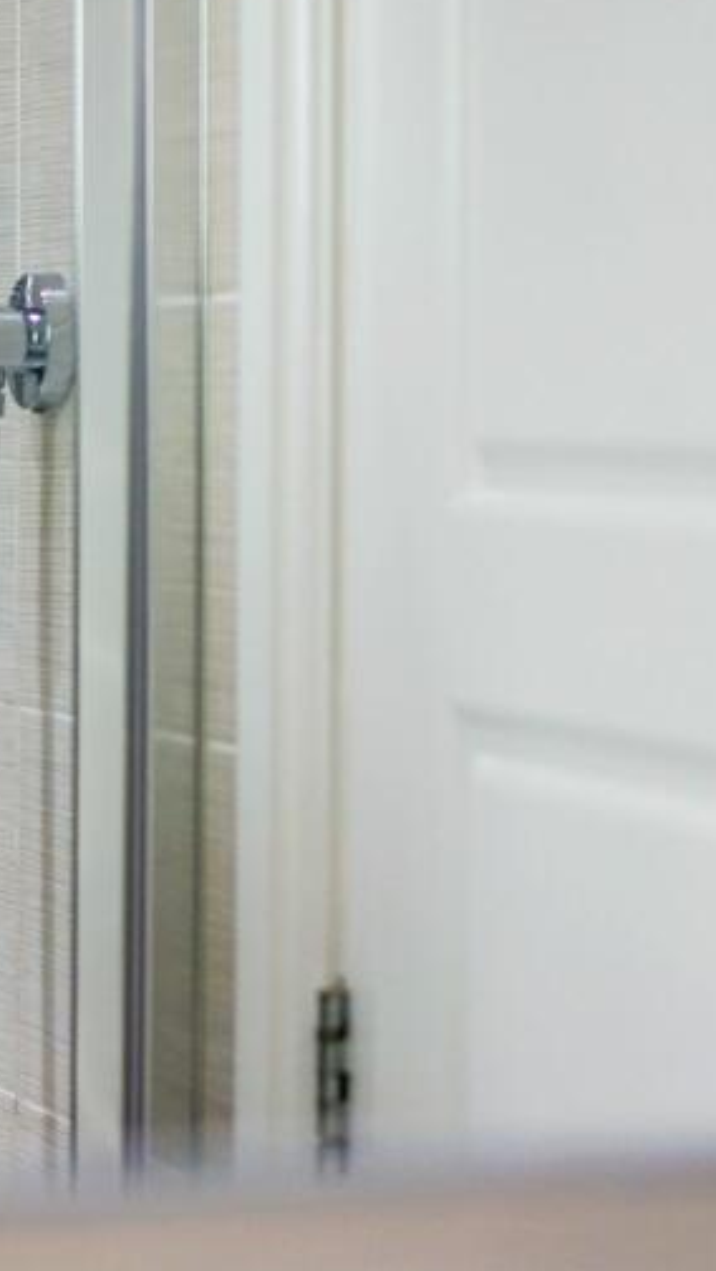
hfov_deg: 10.2
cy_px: 541
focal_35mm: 117
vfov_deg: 18.3
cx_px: -121
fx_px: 3944
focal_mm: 55
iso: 400
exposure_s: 1/400
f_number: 2
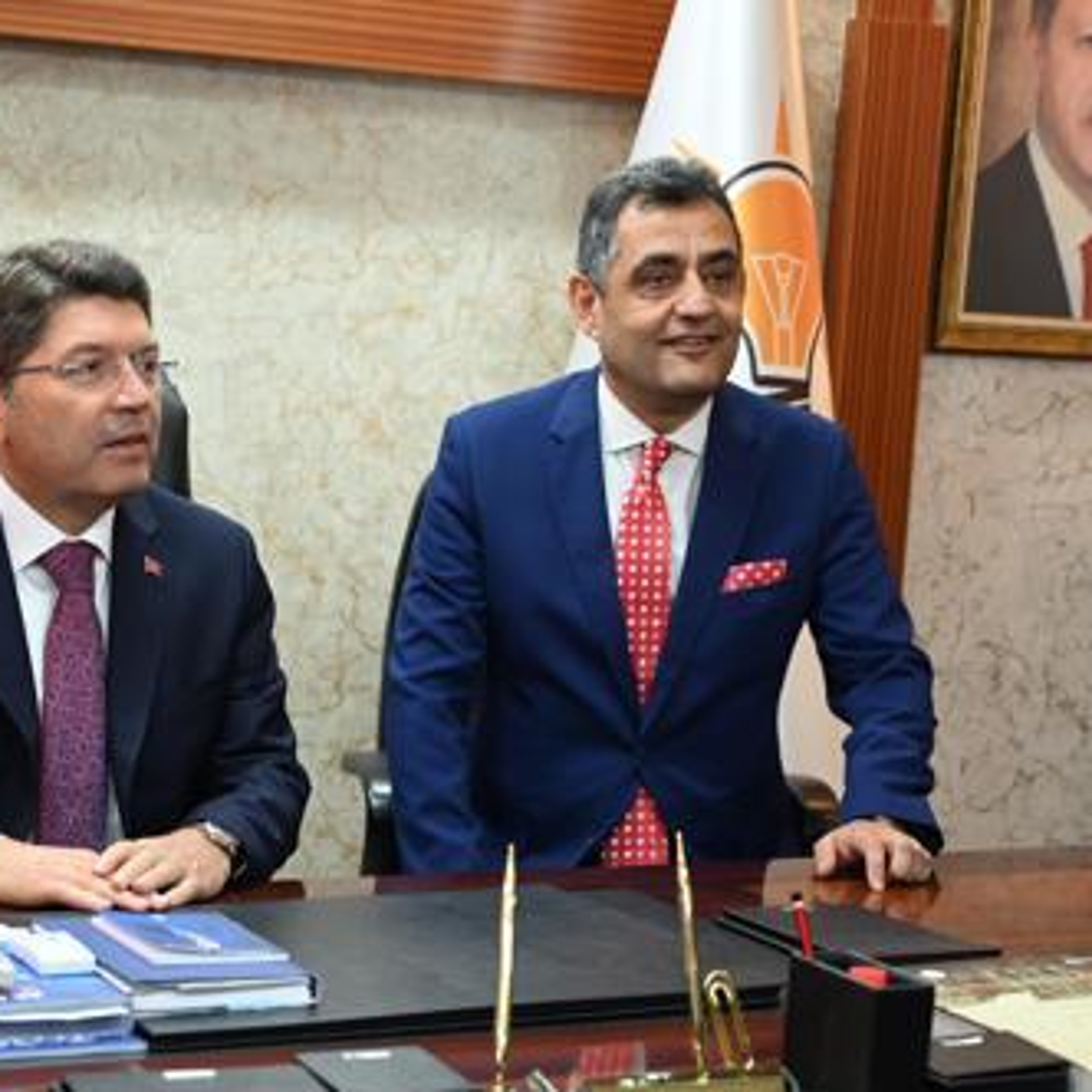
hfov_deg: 23.3
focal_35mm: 74
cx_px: 393
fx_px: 2641
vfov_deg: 23.3
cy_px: 618
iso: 1600
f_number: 4
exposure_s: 1/50
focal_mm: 47
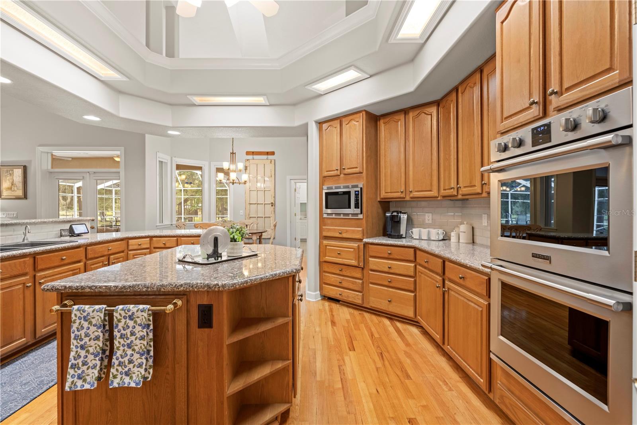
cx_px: 318
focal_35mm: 16
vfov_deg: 73.7
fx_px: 283
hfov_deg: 96.7
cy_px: 212
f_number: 8
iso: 320
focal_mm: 16
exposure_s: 1/1.25
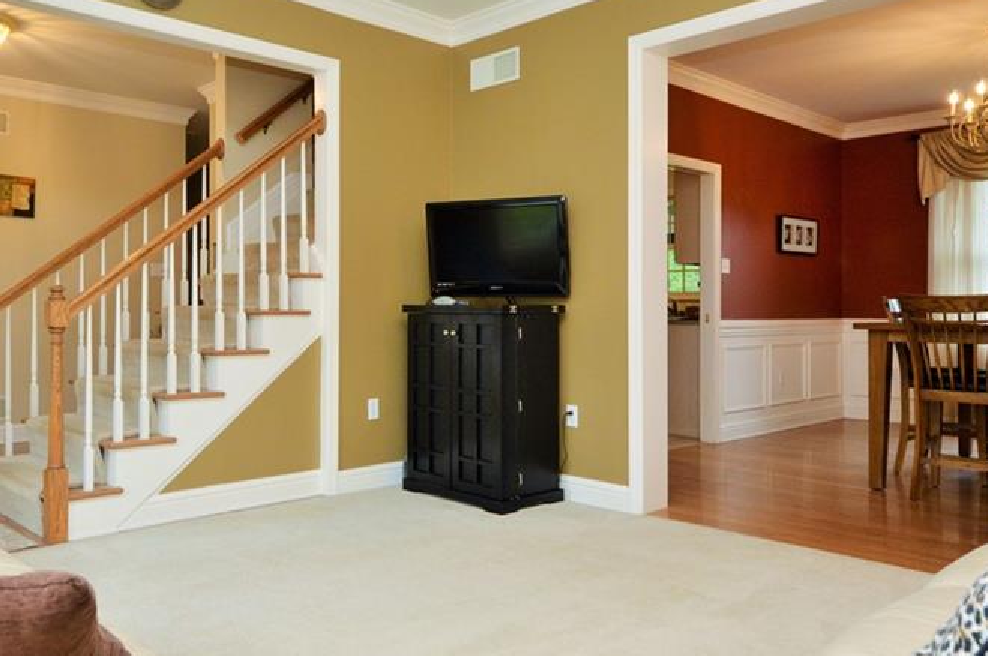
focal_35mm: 28
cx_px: 431
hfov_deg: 65.3
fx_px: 767
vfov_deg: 46.3
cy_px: 302
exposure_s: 1/60
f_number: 4.5
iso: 560
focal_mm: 12
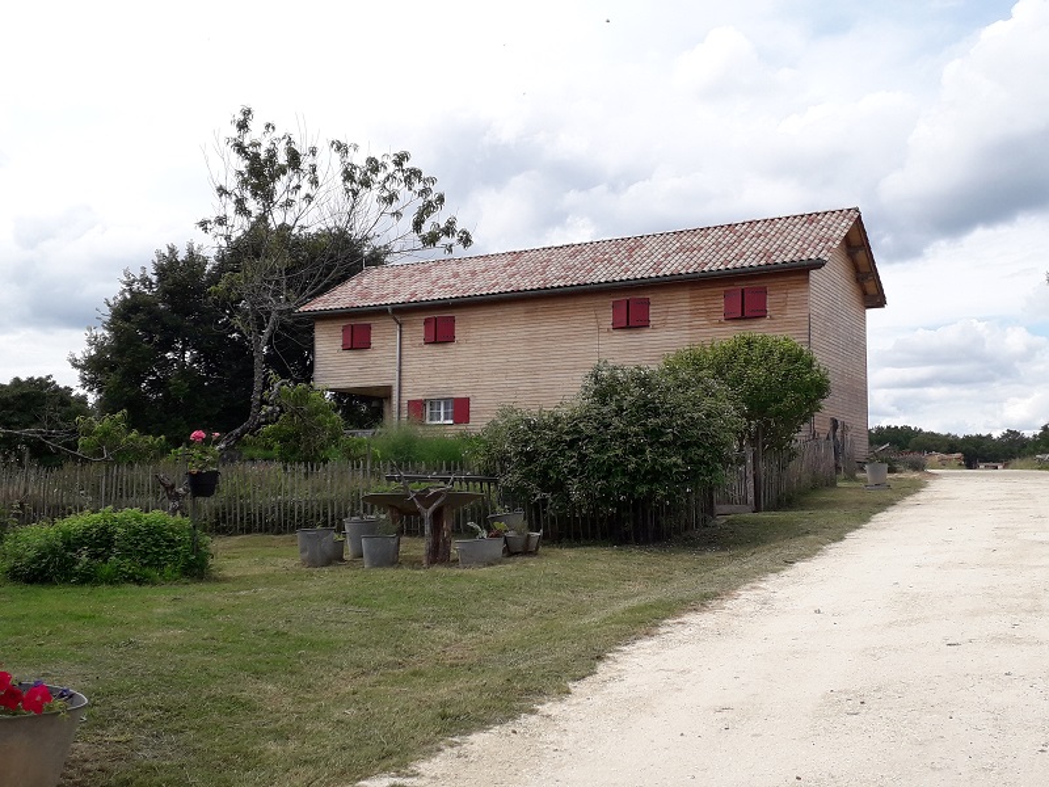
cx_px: 524
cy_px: 394
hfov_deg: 65.3
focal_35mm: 27
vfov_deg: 51.4
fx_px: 818
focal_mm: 3.6
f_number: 1.9
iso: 40
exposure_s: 1/1613
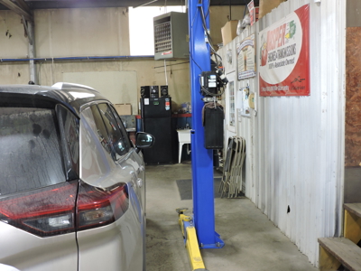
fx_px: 417
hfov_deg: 46.8
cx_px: 180
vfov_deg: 36.0
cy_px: 136
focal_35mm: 40
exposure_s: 1/40
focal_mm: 7.1
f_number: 3.3
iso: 400
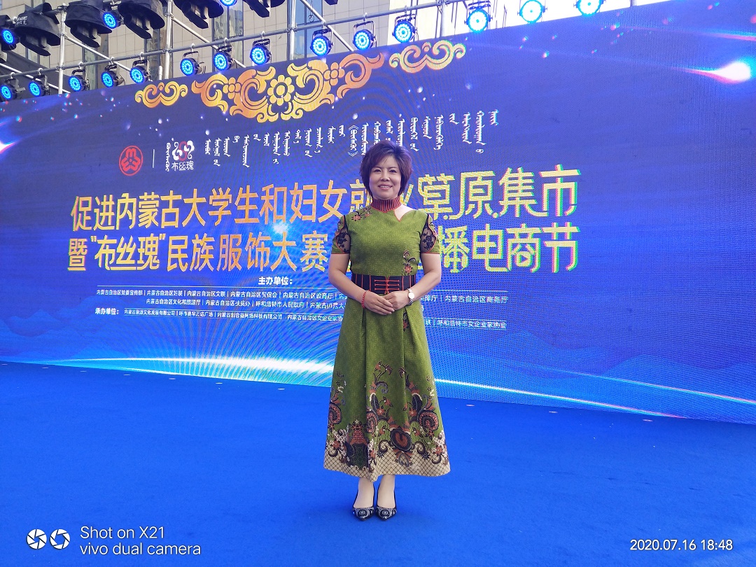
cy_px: 284
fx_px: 655
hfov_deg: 60.0
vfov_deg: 46.8
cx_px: 378
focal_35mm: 30
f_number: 1.8
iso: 69
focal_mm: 3.95
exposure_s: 1/217
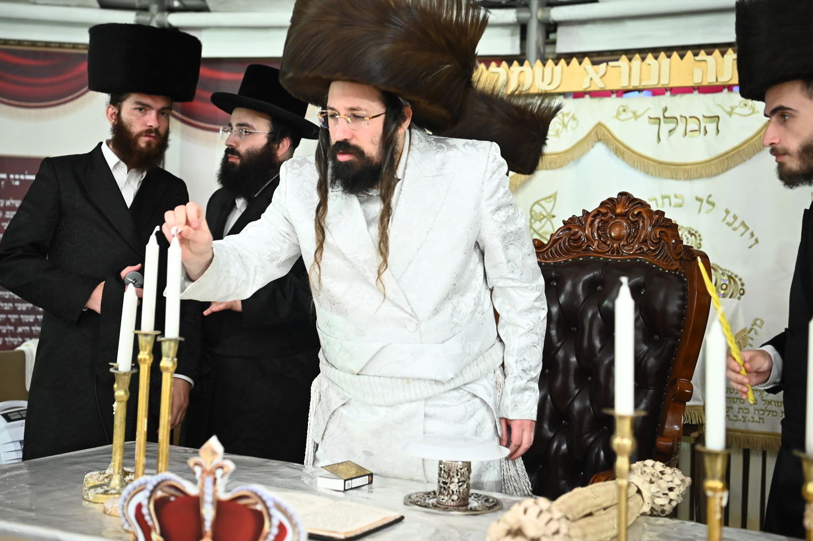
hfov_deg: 38.9
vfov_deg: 26.4
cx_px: 404
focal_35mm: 51
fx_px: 1151
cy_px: 251
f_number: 3.2
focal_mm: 45
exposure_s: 1/160
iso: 3200
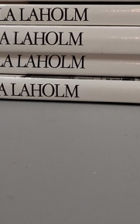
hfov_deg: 16.2
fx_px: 483
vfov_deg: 25.4
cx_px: 135
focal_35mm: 79
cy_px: 25
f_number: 1.8
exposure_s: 1/100
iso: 400
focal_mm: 4
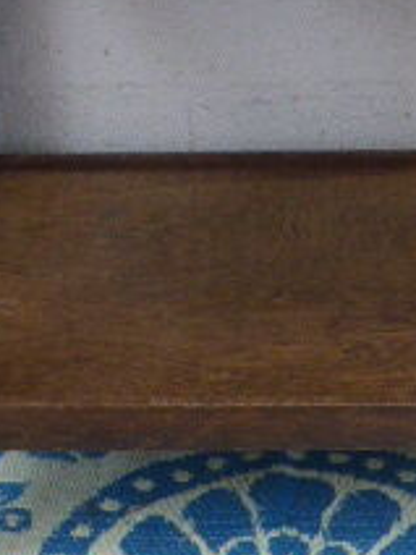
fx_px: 2564
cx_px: 356
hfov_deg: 9.2
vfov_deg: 12.0
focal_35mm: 160
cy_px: -139
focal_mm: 9
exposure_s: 1/15
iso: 400
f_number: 4.4
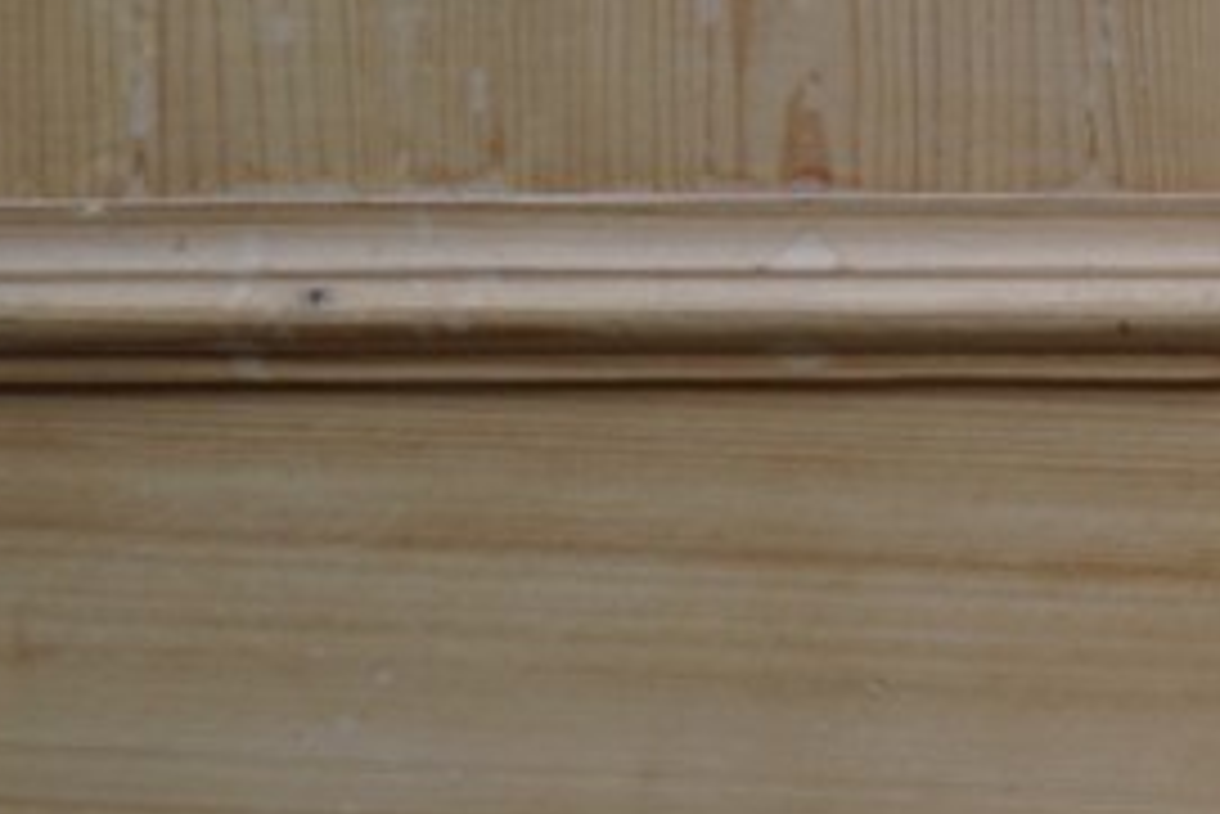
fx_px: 5628
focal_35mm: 166
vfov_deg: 8.3
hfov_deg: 11.1
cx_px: 2512
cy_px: 234
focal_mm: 20
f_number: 3.5
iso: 100
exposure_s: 1/60
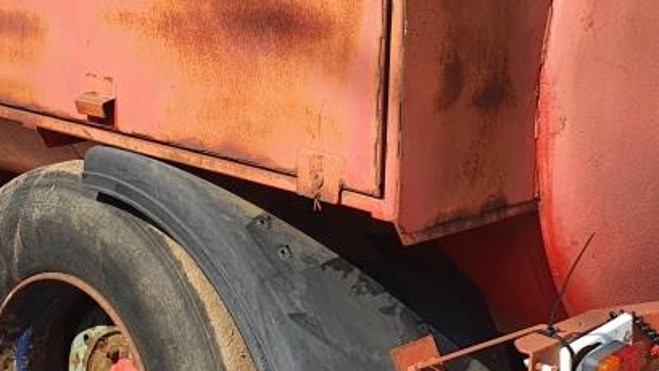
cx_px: 305
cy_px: 116
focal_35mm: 71
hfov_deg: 29.7
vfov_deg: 16.9
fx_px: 1241
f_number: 2.4
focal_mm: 4.32
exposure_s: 1/990
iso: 50
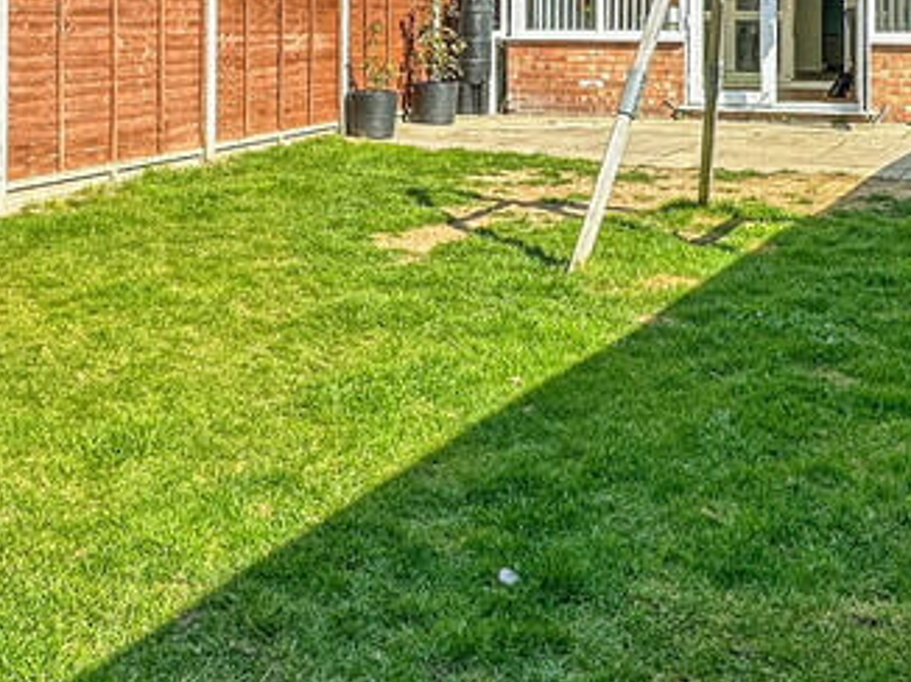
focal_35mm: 44
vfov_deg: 30.1
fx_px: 1157
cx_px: 321
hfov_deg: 42.5
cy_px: -34
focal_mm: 2.22
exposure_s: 1/1200
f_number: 2.2
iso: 50
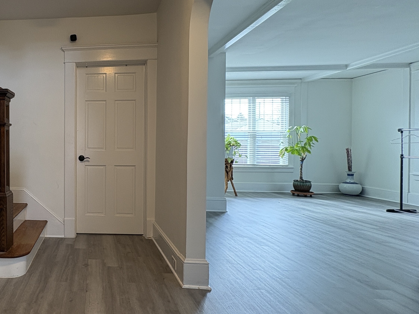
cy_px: 149
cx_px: 63
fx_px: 303
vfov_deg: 54.9
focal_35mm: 25
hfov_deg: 61.4
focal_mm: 2.22
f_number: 2.2
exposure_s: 1/60
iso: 160
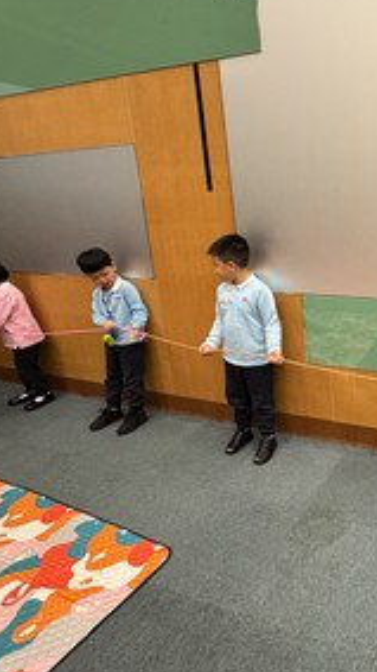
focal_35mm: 23
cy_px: 306
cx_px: 376
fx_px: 409
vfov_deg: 78.5
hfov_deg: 42.7
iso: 200
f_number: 2.2
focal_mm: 2.22
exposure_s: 1/50
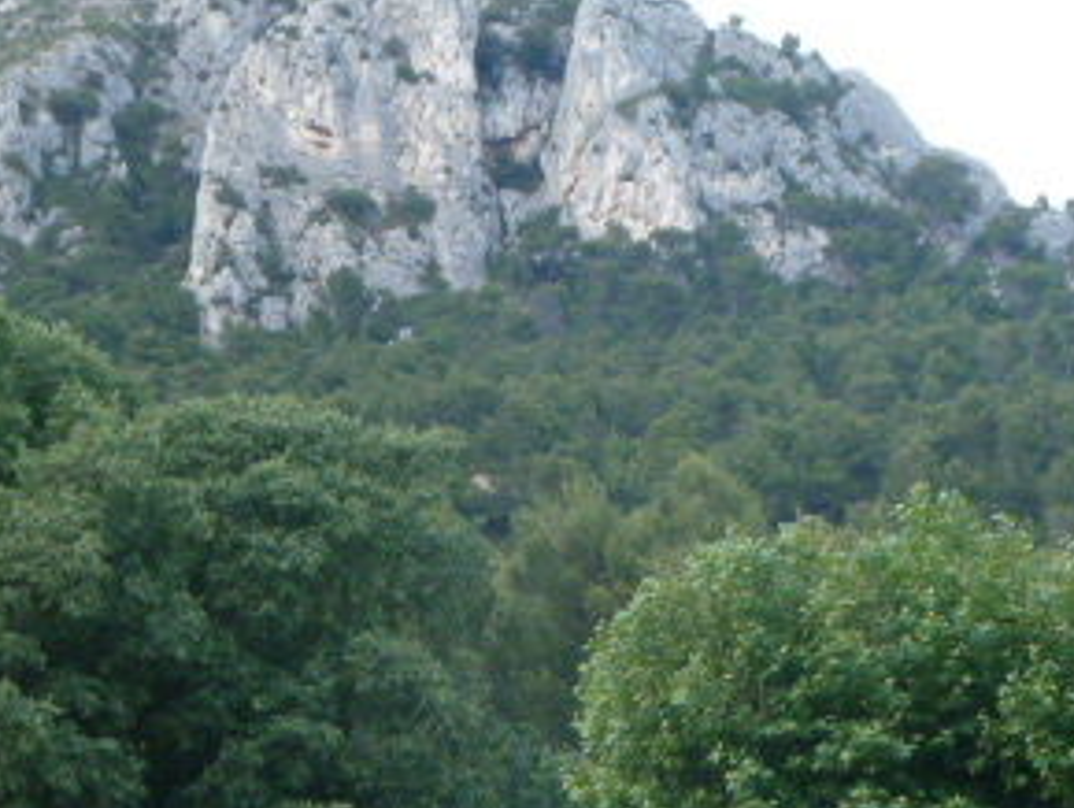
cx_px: 618
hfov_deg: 14.2
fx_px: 4316
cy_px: 582
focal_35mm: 139
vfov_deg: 10.7
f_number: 4
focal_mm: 10.3
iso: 250
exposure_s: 1/30
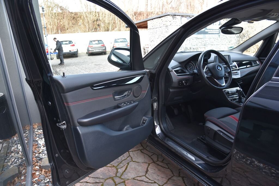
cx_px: 140
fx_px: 186
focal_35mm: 24
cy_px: 93
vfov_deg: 53.2
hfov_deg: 73.7
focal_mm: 24
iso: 500
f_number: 5
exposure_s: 1/100
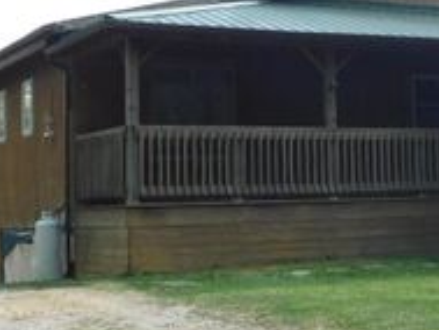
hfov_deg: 20.0
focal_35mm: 95
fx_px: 1206
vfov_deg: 15.5
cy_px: 96
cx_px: 448
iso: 125
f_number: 3.5
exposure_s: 1/200
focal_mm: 6.3
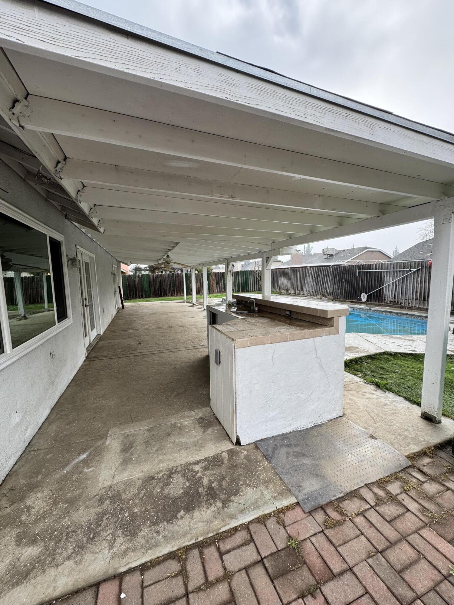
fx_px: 245
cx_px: 227
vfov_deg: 102.1
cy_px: 302
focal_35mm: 14
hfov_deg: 85.7
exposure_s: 1/495
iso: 50
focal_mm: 2.22
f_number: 2.2
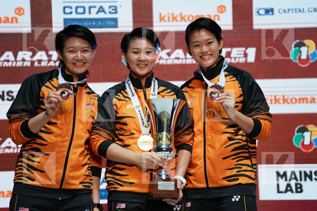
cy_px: 106
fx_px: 1453
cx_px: 158
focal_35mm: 165
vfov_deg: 8.3
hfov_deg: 12.5
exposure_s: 1/250
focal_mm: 165
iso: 320
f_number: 2.8
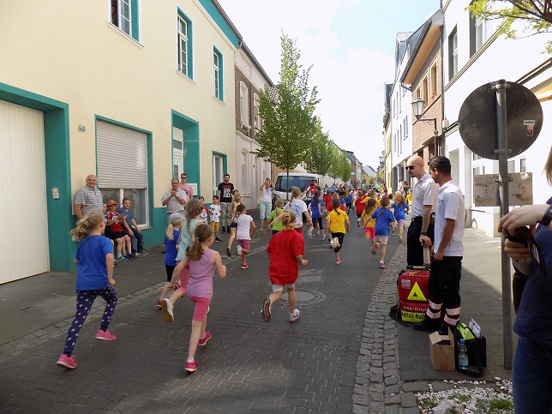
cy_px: 207
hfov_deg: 73.9
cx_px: 276
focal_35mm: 23
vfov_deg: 58.9
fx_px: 367
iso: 80
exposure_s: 1/500
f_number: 3.1
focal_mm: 4
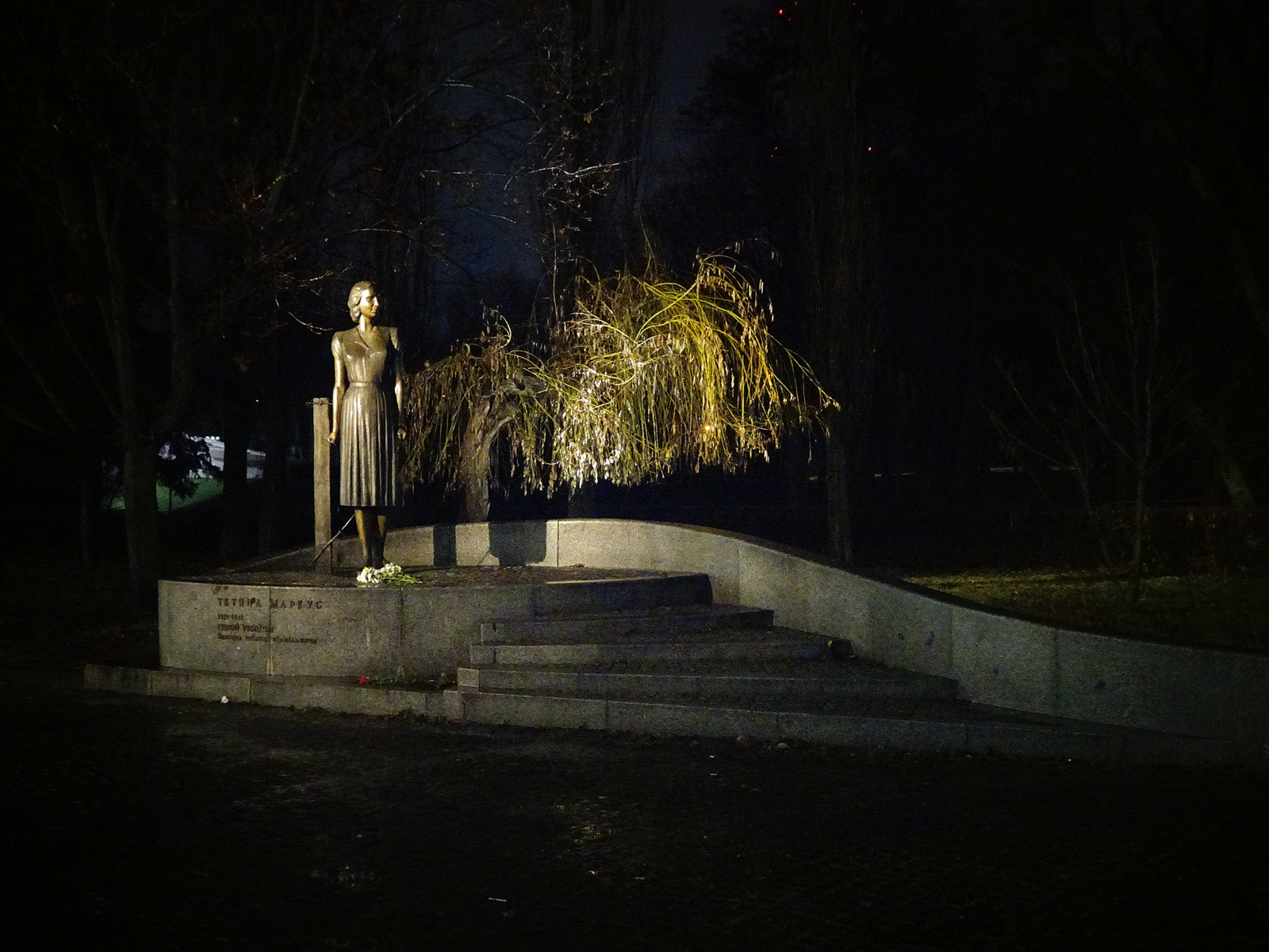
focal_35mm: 38
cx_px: 634
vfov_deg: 37.7
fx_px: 1393
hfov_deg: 49.0
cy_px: 476
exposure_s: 1/8
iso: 1600
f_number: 4
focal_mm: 6.56
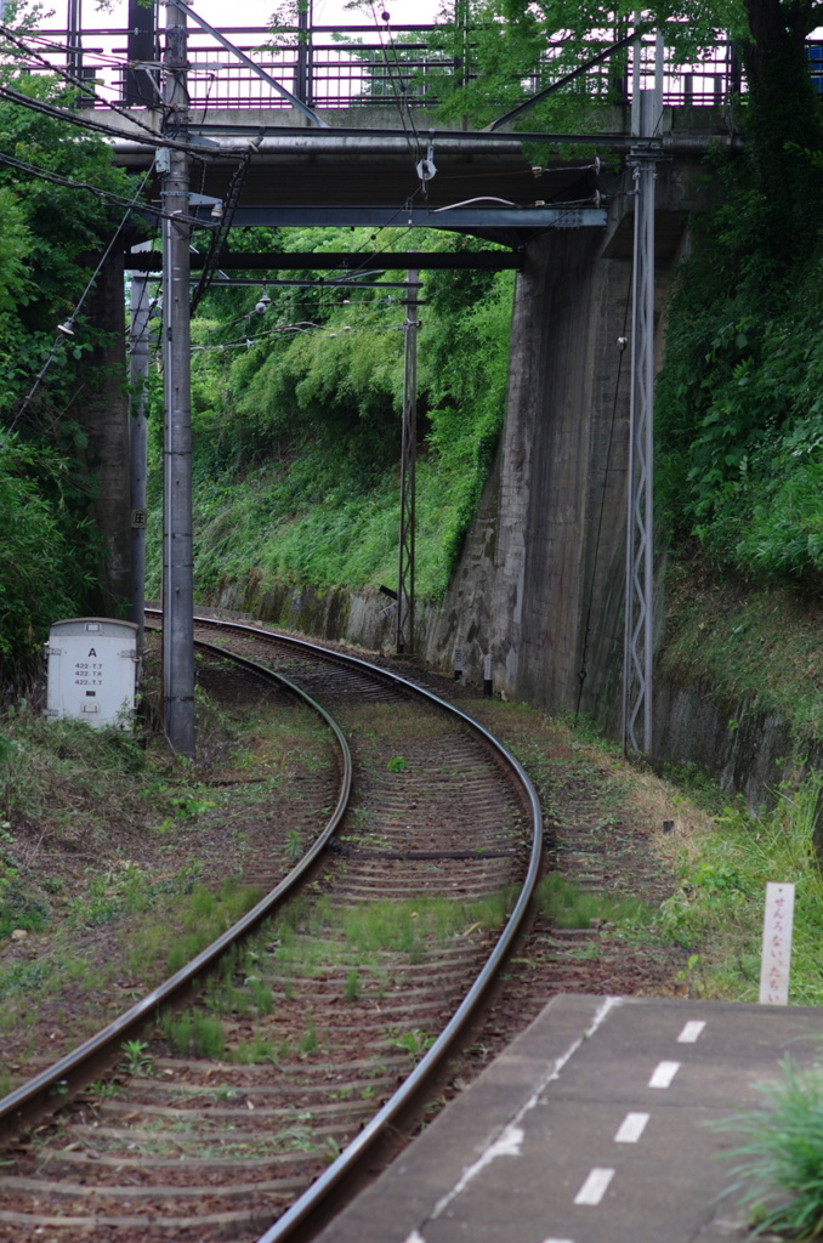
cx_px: 412
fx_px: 3618
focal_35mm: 105
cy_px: 622
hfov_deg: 13.0
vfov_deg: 19.5
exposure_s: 1/160
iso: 100
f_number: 4
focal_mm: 70
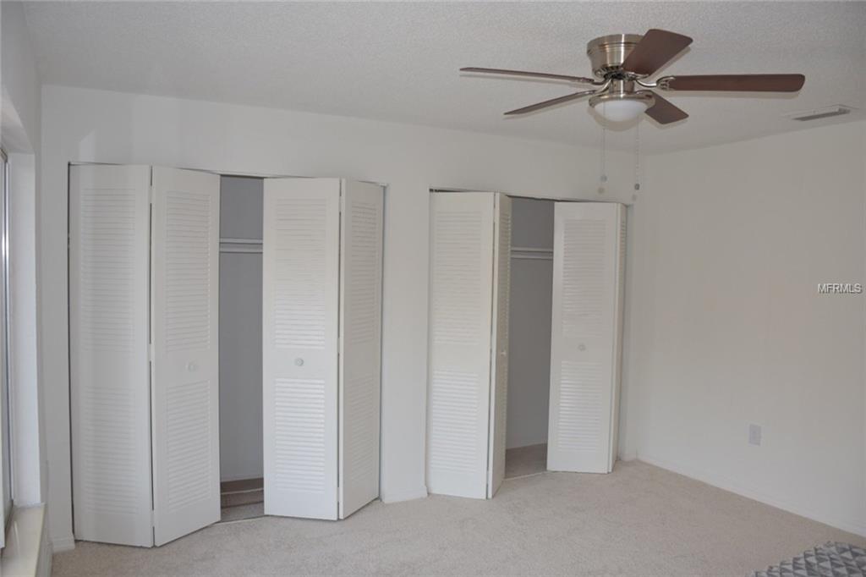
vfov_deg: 47.9
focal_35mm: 27
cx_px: 433
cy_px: 288
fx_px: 649
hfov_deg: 67.4
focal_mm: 18
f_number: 5.6
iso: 100
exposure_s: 1/13
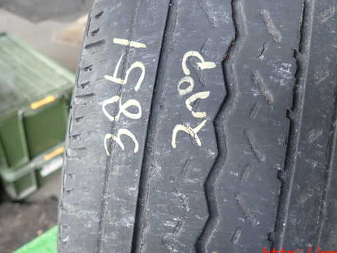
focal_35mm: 33
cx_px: 208
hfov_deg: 54.8
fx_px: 321
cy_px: 97
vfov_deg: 42.6
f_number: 2
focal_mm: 4.5
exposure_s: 1/60
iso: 160
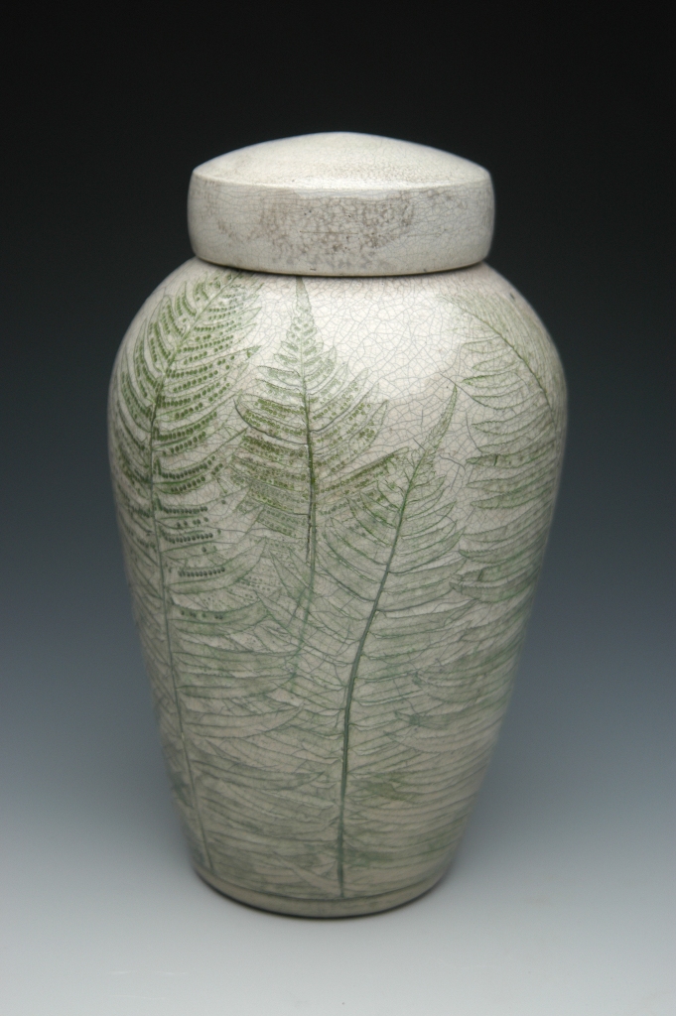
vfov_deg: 24.2
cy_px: 508
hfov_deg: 16.2
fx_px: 2370
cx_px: 338
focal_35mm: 84
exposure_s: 1/20
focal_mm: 56
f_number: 10
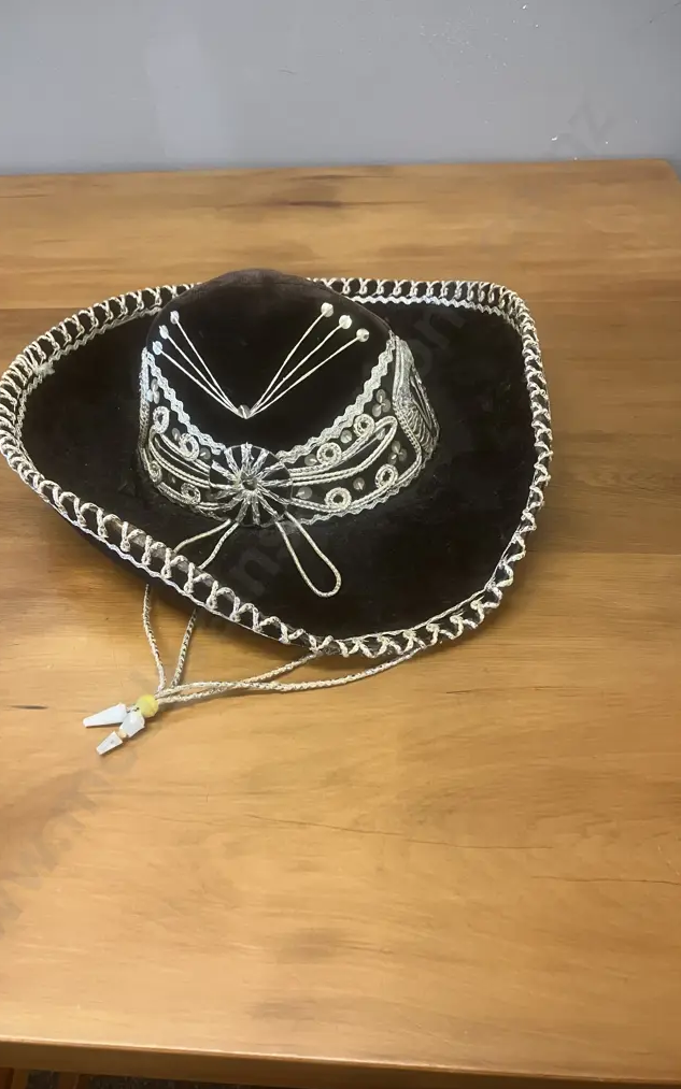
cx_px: 270
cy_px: 548
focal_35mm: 30
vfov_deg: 62.9
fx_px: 891
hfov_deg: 41.6
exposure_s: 1/50
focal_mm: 3.99
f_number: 1.8
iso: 250
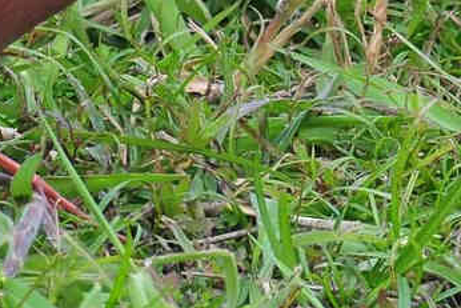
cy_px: 46
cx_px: 33
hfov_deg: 1.5
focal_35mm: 1366
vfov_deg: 1.0
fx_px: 17499
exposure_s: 1/500
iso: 640
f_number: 6.3
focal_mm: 420
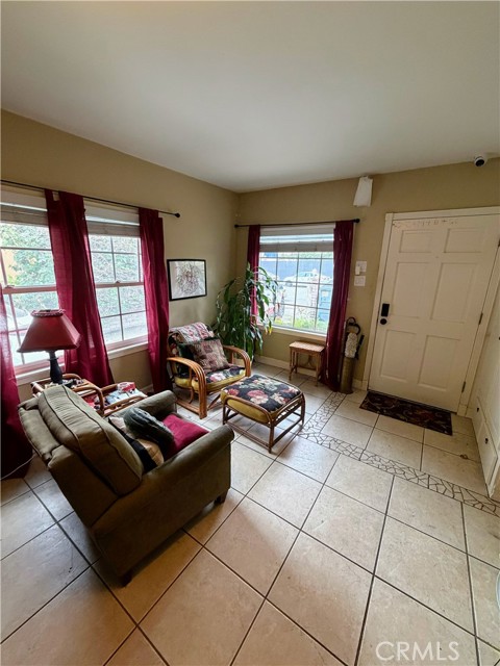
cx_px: 250
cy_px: 333
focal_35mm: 14
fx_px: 270
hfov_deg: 85.7
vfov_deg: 102.1
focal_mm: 2.22
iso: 400
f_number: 2.2
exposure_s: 1/60
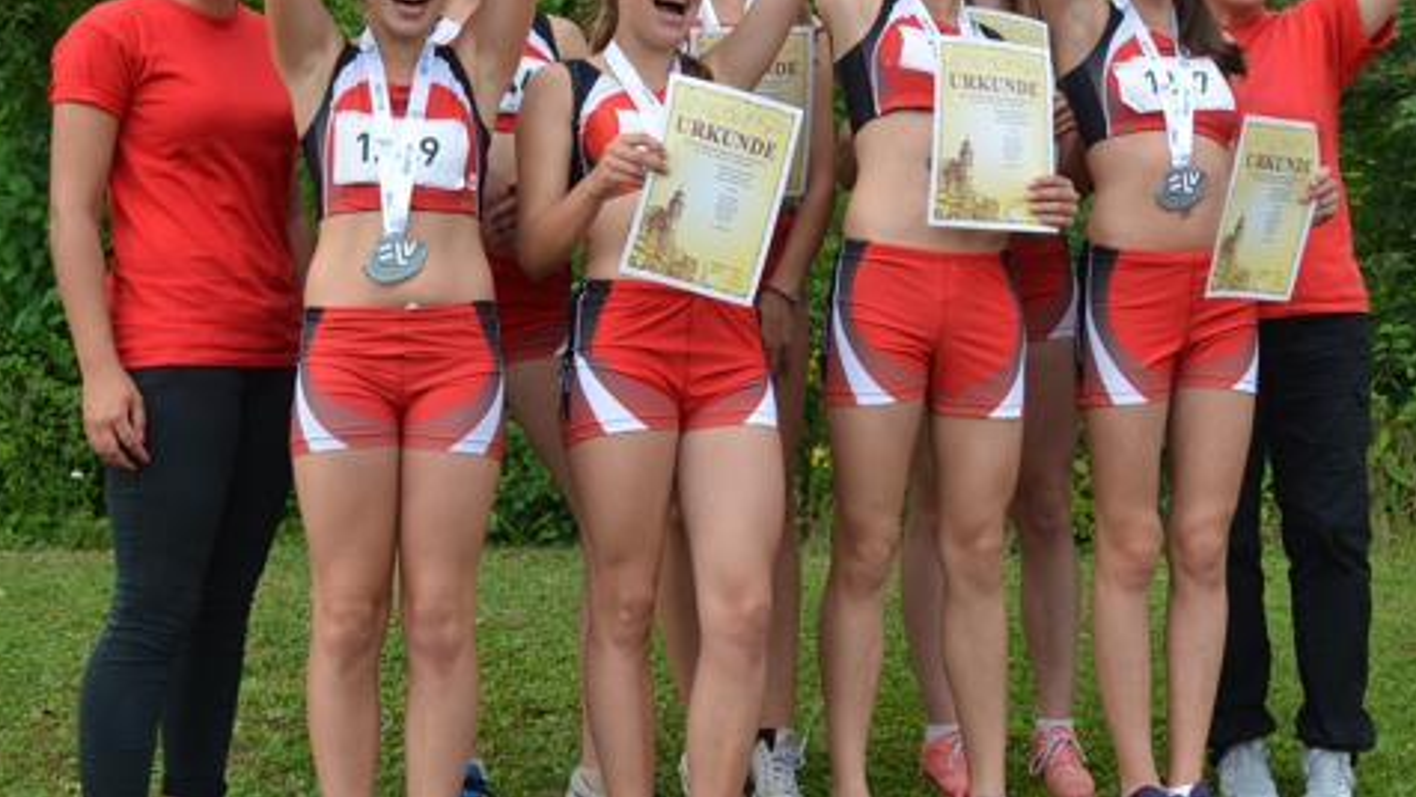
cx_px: 824
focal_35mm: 60
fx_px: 2253
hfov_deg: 34.8
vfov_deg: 20.0
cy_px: 251
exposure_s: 1/125
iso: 160
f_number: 5.6
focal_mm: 28
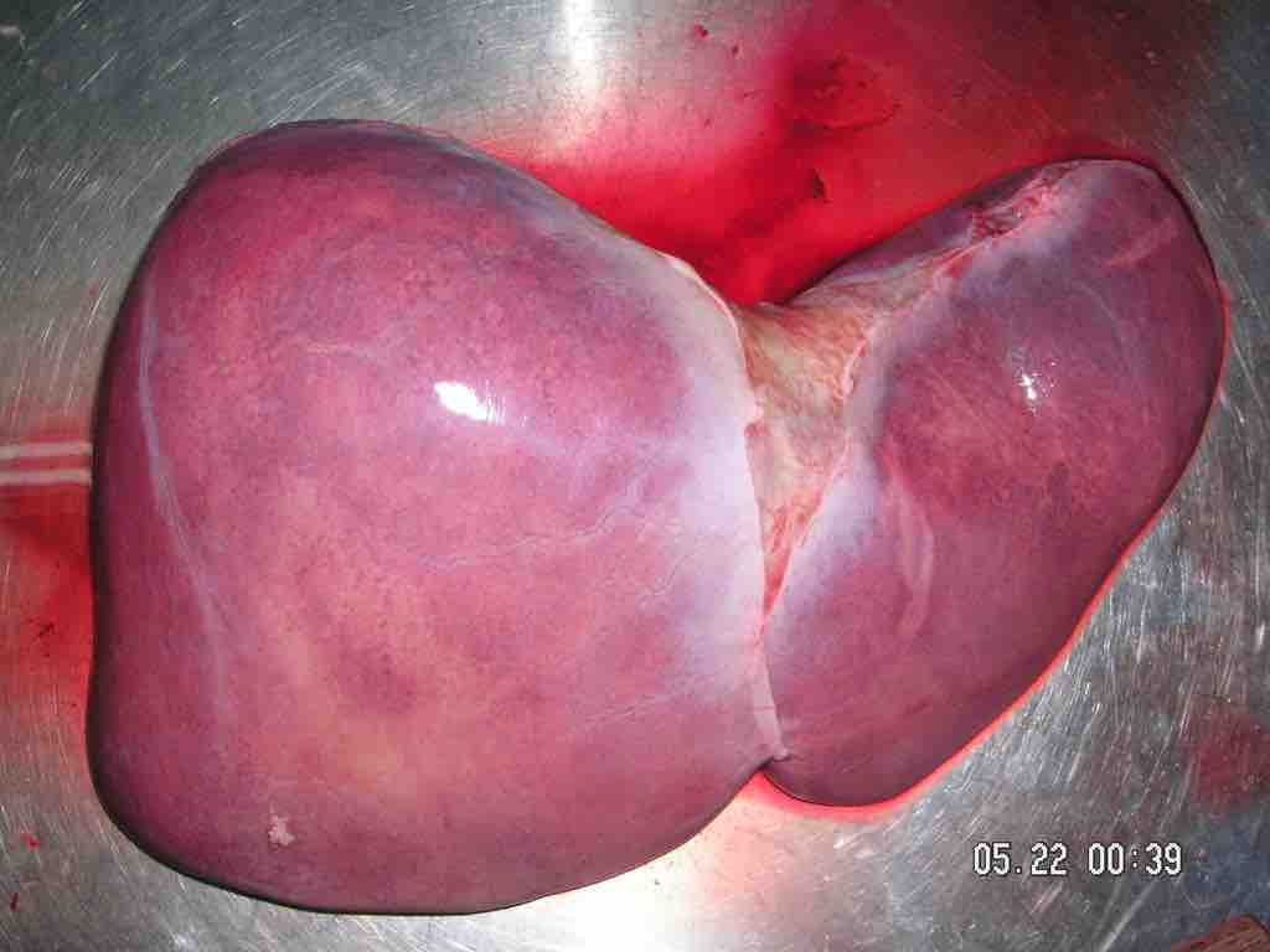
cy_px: 476
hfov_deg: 49.0
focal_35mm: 38
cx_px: 635
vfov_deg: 37.7
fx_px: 1394
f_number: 6.6
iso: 160
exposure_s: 1/45
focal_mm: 6.3
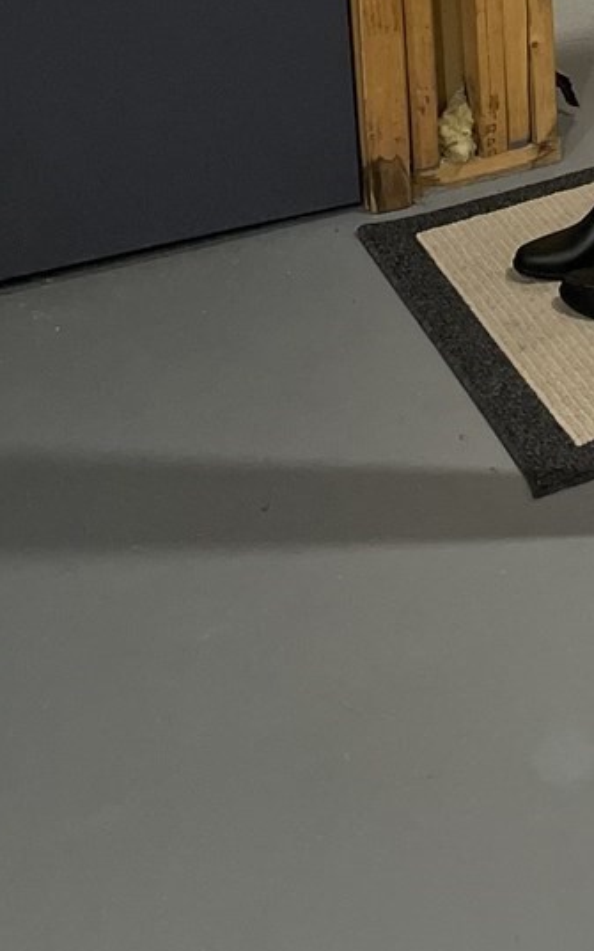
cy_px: -357
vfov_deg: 22.7
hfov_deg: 14.8
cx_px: 1005
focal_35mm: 79
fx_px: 2046
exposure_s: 1/60
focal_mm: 4.2
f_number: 1.6
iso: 320
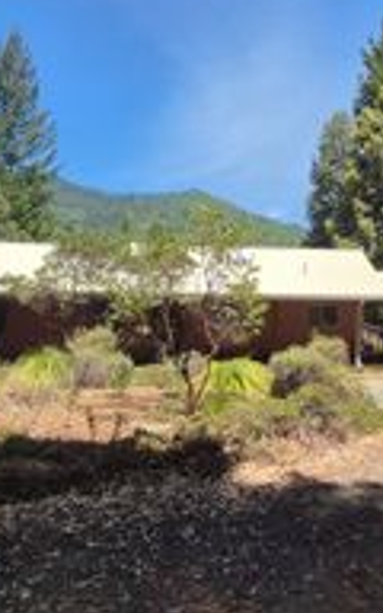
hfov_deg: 38.1
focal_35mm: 31
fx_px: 518
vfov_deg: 58.5
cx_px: 337
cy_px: 164
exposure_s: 1/1056
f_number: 2.2
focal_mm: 1.74
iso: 50
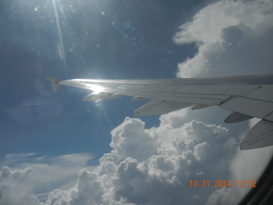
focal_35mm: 30
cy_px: 102
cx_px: 136
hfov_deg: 60.0
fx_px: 237
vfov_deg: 46.8
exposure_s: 1/2000
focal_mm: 5.4
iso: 160
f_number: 7
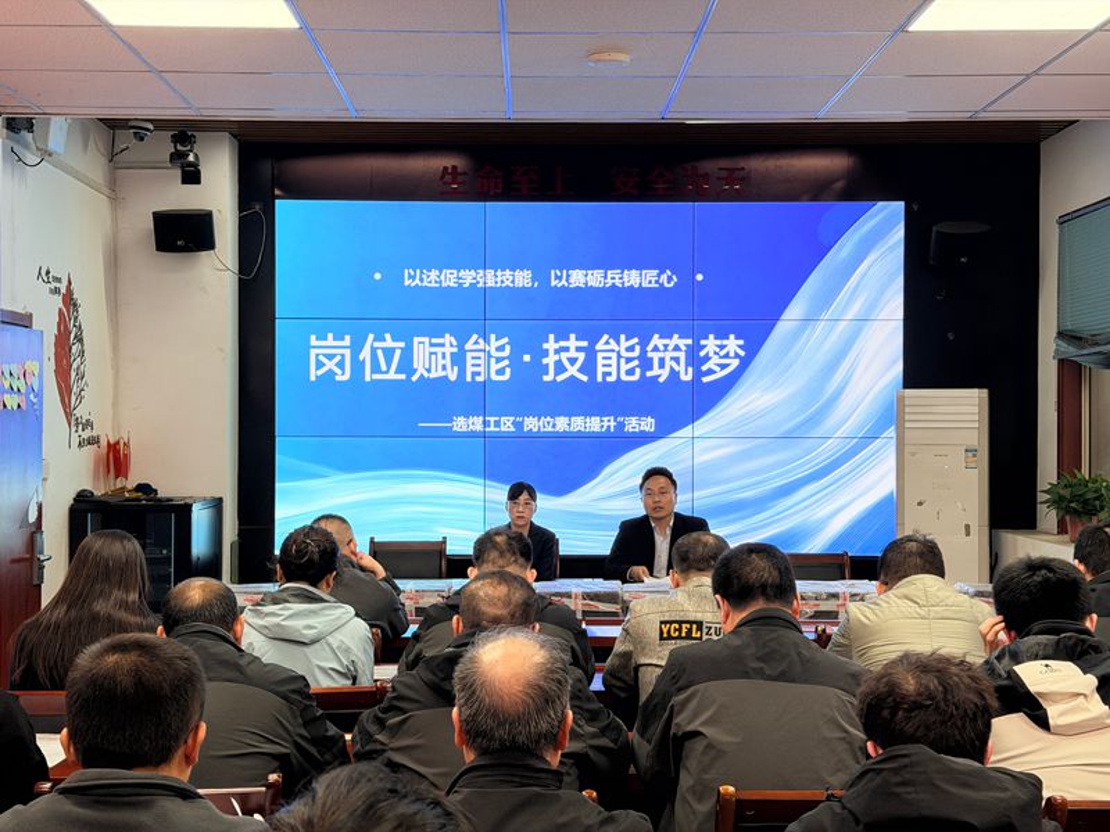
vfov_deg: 30.3
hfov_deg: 39.7
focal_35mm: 48
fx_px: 1539
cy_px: 416
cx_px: 555
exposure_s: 1/152
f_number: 1.78
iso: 50
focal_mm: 6.76
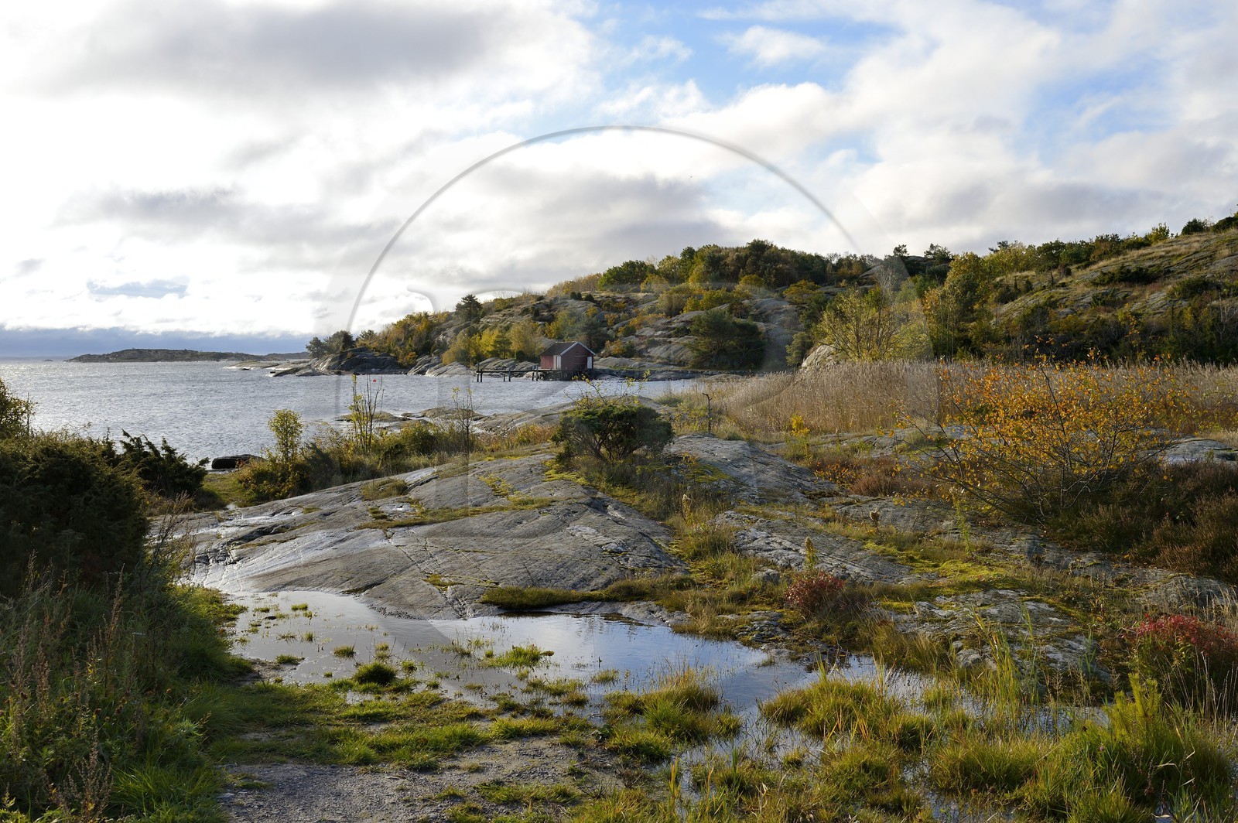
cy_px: 412
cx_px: 619
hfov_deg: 50.7
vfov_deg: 35.0
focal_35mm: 38
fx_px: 1306
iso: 200
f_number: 10
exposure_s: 1/250
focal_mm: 38
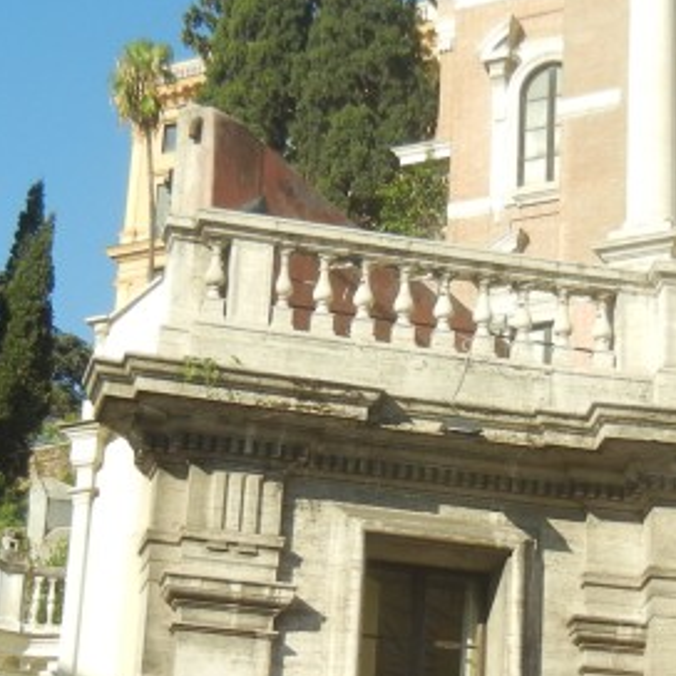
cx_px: 425
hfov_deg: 17.4
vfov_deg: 17.3
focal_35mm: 100
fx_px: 2209
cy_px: 495
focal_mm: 5.4
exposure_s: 1/254
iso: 160
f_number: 7
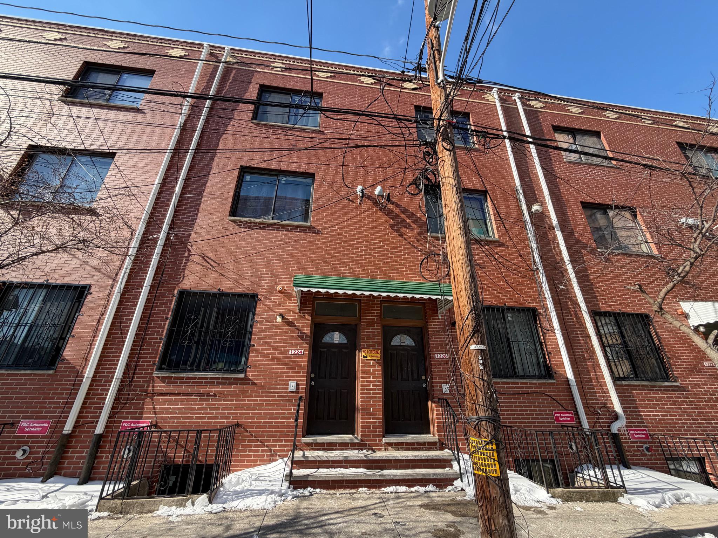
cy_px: 269
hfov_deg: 102.1
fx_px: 290
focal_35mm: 14
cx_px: 359
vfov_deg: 85.7
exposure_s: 1/726
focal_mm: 2.22
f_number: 2.2
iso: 40
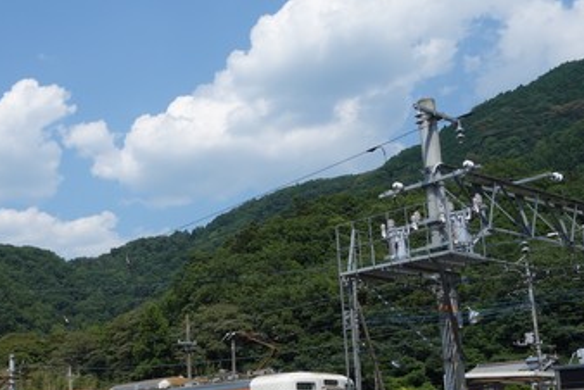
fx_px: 860
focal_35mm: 53
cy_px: 284
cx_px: 126
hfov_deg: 36.4
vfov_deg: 25.3
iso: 125
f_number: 5.6
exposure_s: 1/640
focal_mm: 10.4
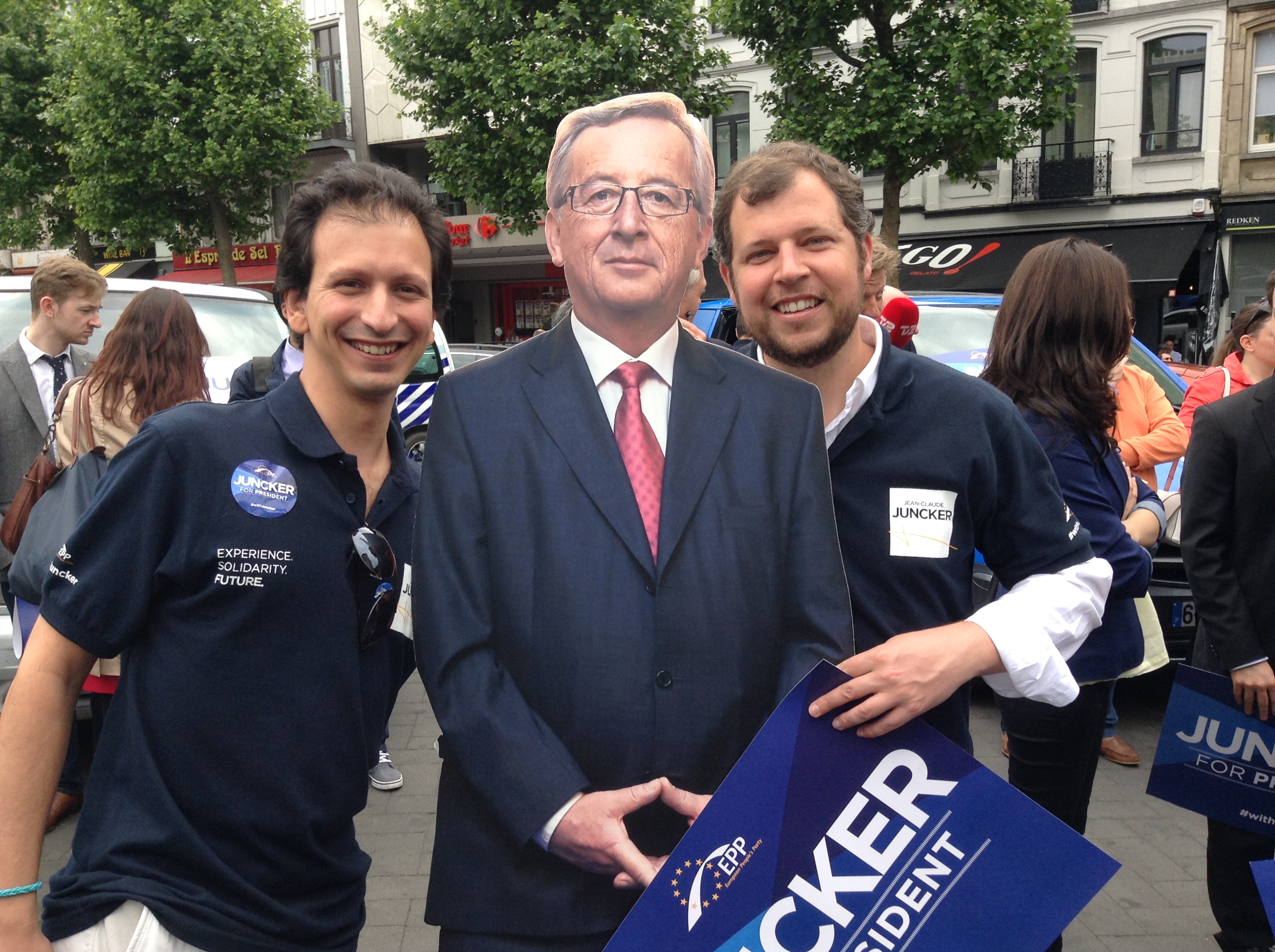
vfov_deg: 42.8
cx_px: 638
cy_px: 476
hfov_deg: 55.4
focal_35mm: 33
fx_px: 1214
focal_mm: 3.3
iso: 32
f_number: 2.4
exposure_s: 1/327
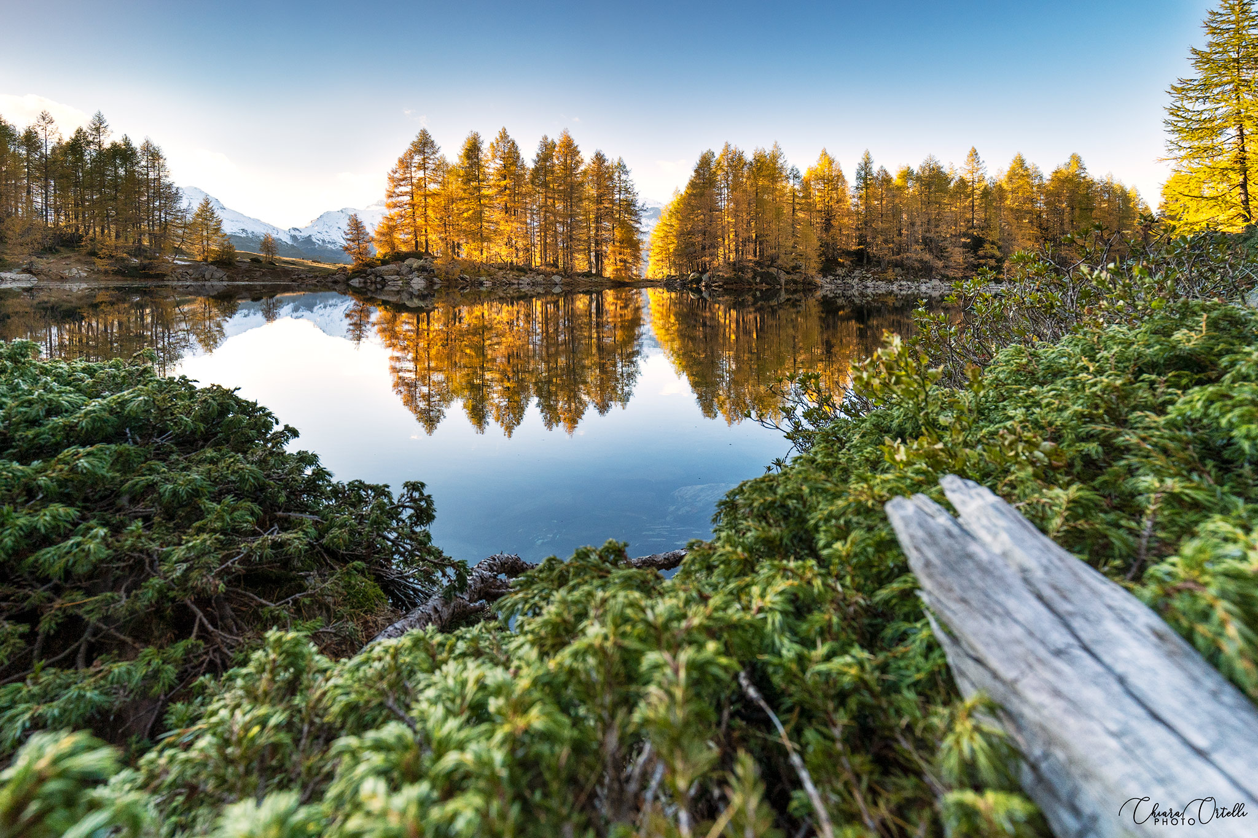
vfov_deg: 73.7
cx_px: 629
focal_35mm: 16
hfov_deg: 96.7
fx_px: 559
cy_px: 419
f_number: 8
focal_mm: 16
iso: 320
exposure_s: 1/200
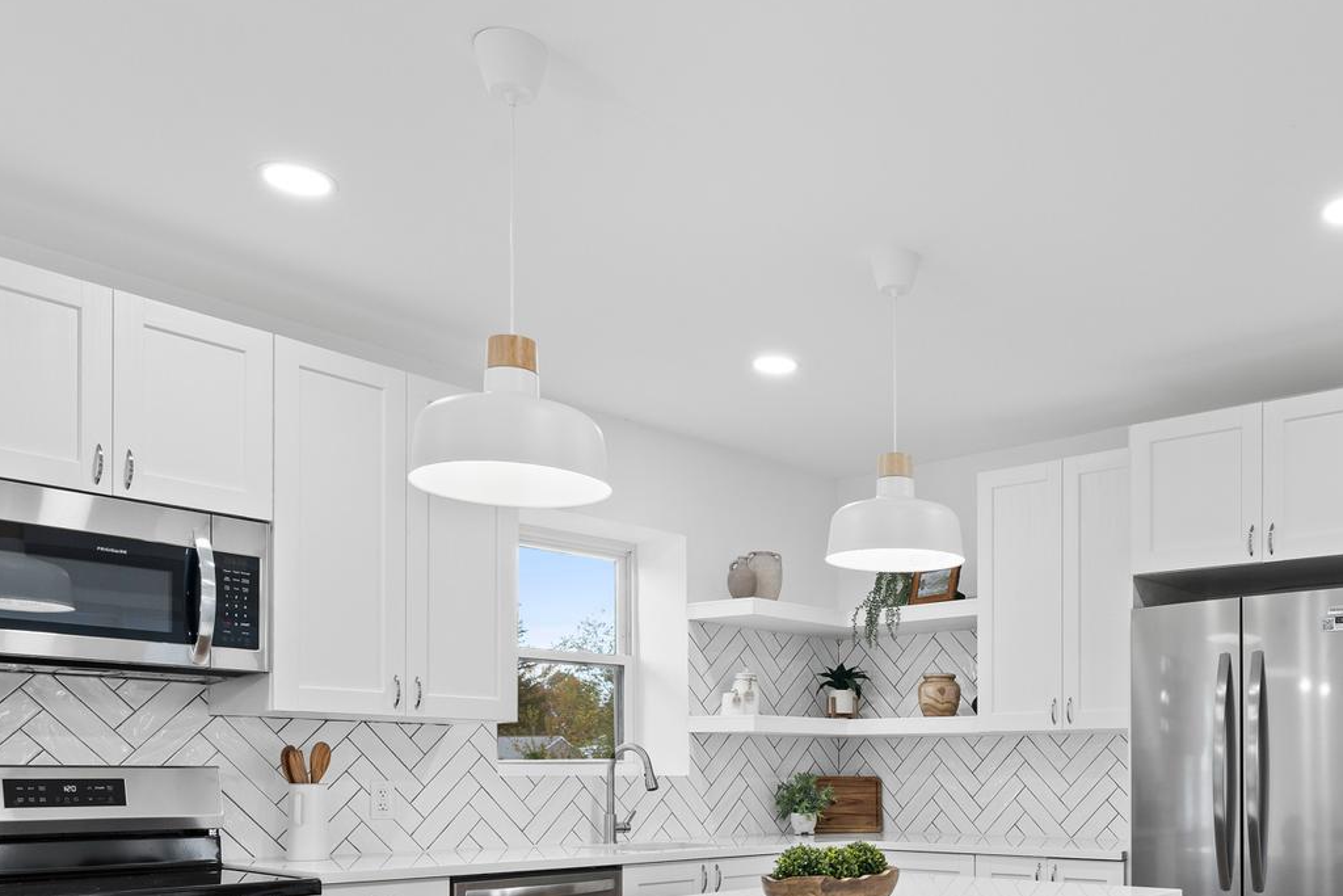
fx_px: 1194
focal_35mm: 32
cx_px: 939
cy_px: 814
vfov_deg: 38.2
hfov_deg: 56.9
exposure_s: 1/6
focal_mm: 16
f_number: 8
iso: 400
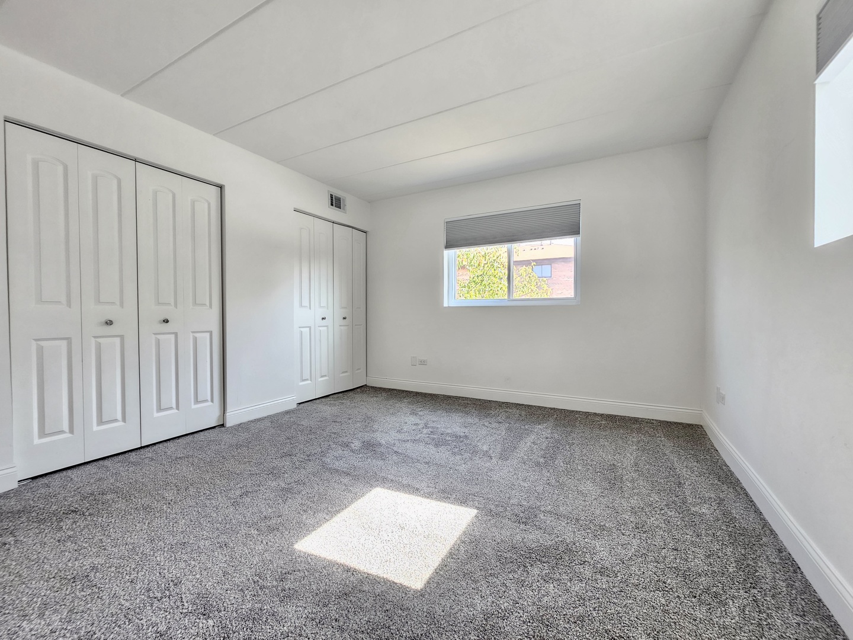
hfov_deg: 106.2
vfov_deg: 89.9
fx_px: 320
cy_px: 320
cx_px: 426
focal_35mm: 13
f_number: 2.2
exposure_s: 1/60
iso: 125
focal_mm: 2.2
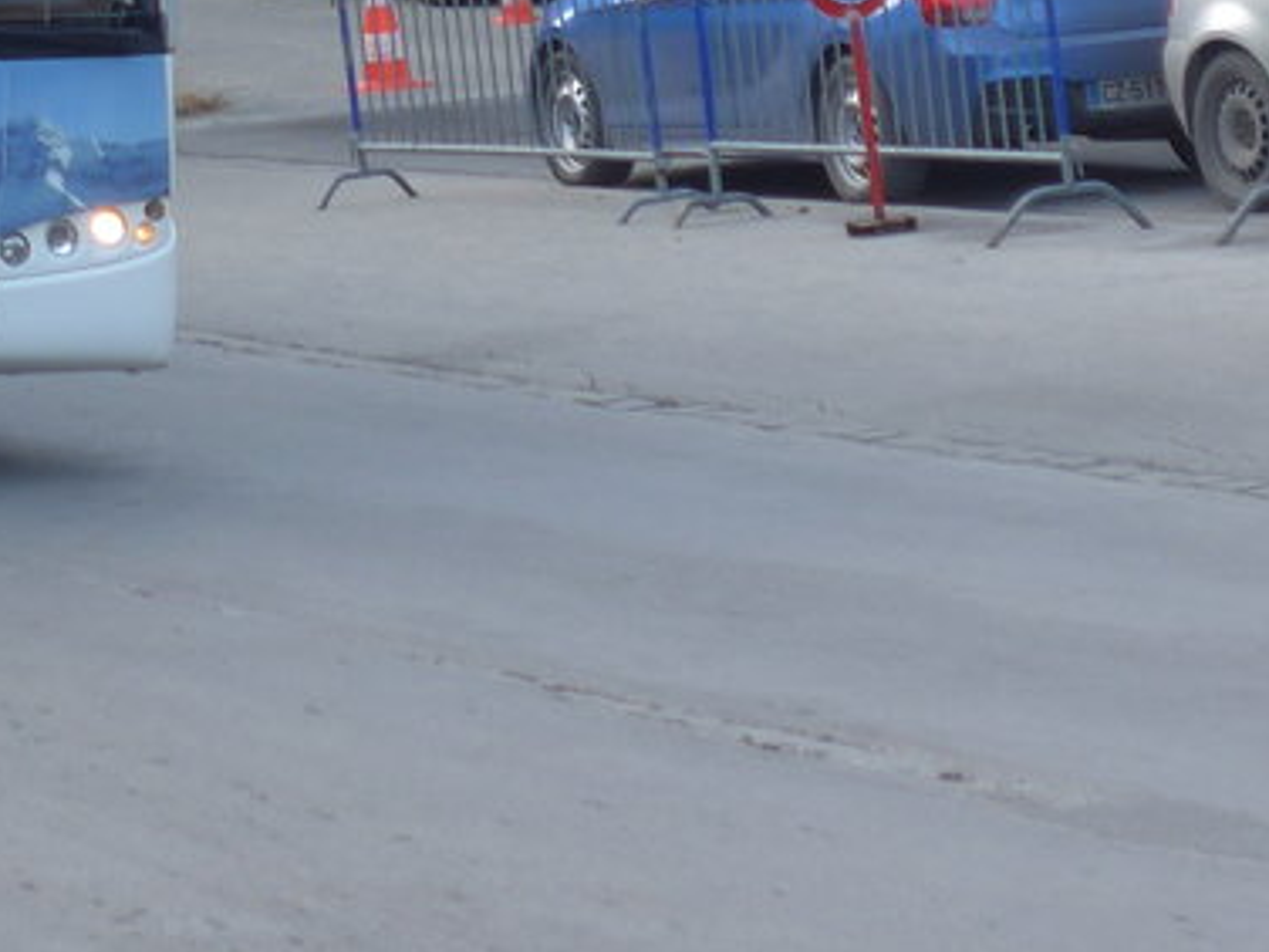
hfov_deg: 9.8
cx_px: -263
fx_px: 7259
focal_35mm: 198
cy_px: -544
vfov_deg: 7.4
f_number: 3.7
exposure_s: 1/125
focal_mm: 12.7
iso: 80
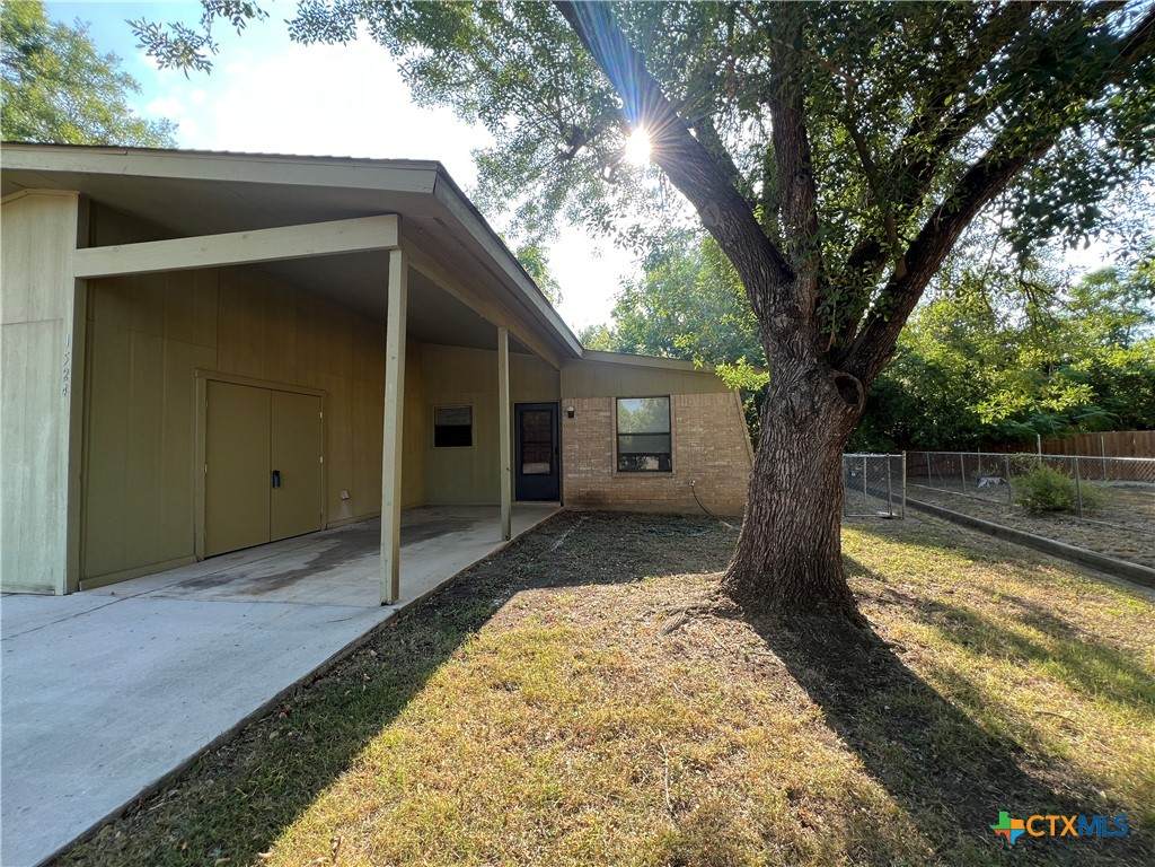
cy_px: 434
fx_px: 434
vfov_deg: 89.9
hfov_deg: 106.2
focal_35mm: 13
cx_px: 578
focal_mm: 1.57
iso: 32
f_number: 1.8
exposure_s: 1/162
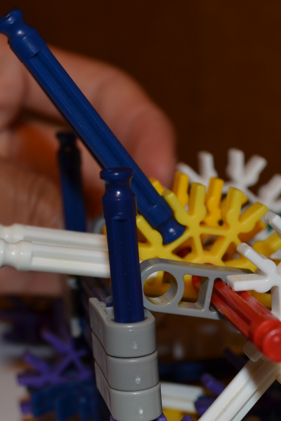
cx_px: 152
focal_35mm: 95
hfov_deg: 14.4
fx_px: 1112
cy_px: 265
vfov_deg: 21.4
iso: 200
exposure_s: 1/30
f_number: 5.6
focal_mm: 28
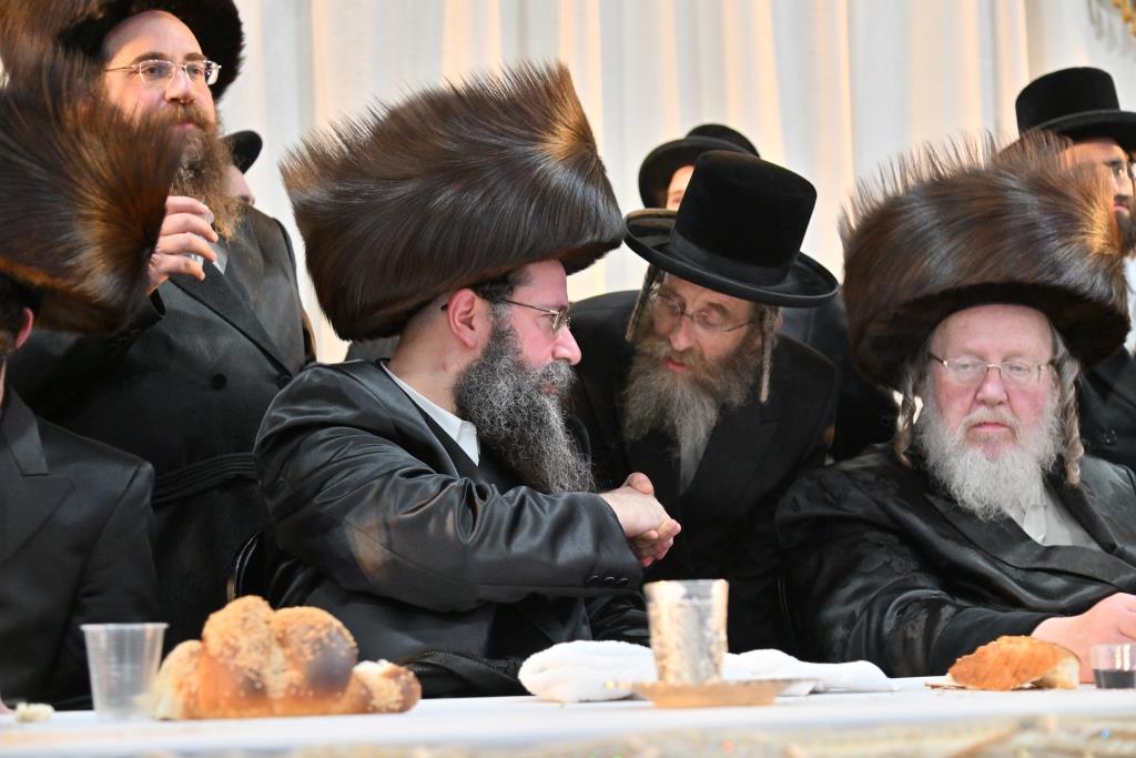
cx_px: 568
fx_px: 1830
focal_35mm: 58
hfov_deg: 34.5
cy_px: 379
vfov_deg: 23.4
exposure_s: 1/320
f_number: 4
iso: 2000
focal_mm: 58
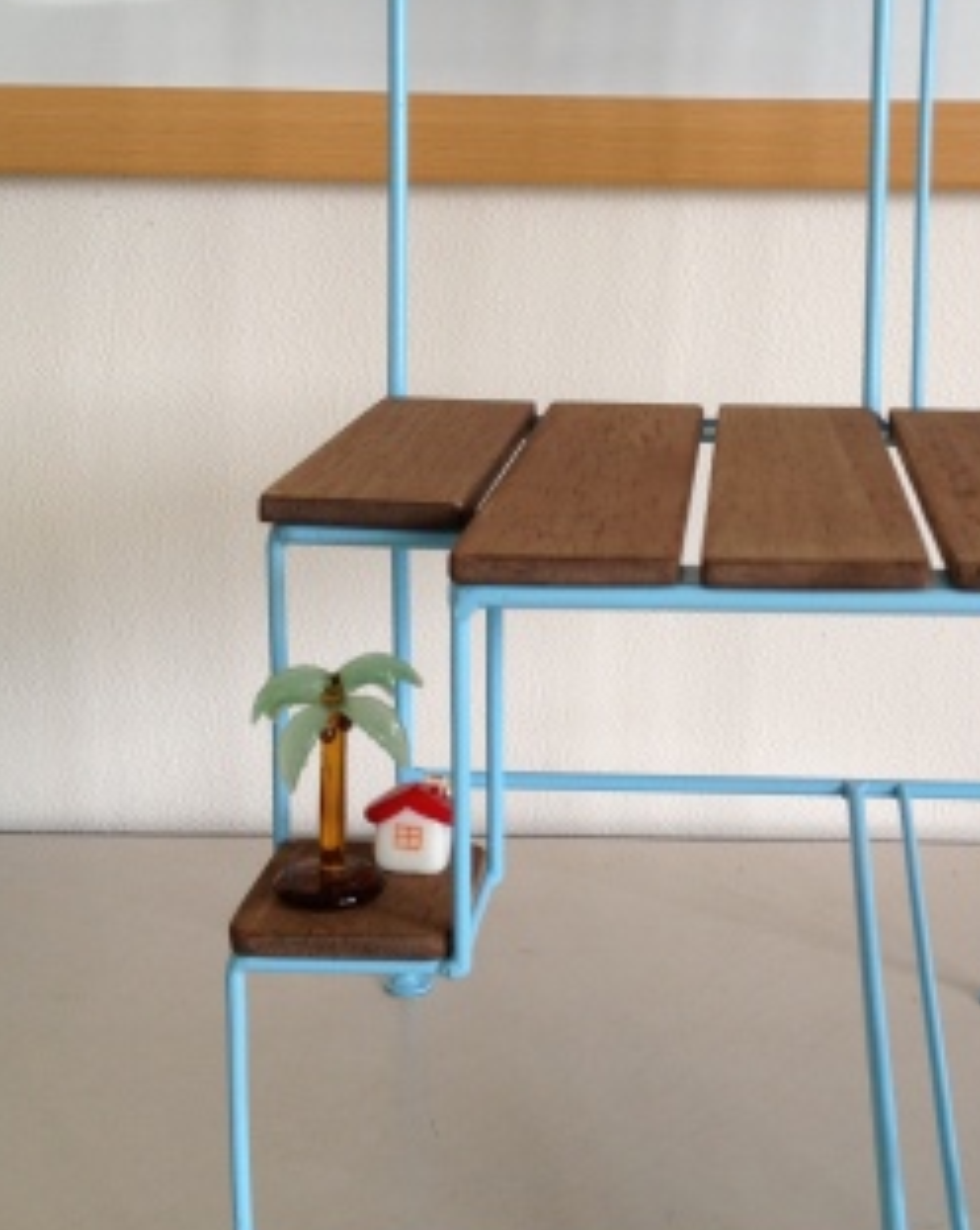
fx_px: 1998
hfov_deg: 27.3
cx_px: 705
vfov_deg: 34.2
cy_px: 554
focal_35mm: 55
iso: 50
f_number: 2.4
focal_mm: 4.28
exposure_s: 1/60
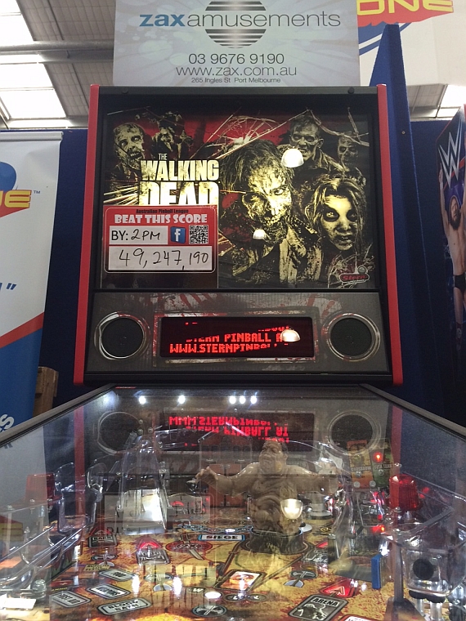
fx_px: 521
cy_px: 310
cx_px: 233
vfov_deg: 61.7
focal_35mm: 29
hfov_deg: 48.2
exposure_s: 1/30
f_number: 2.2
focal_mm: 4.15
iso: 40
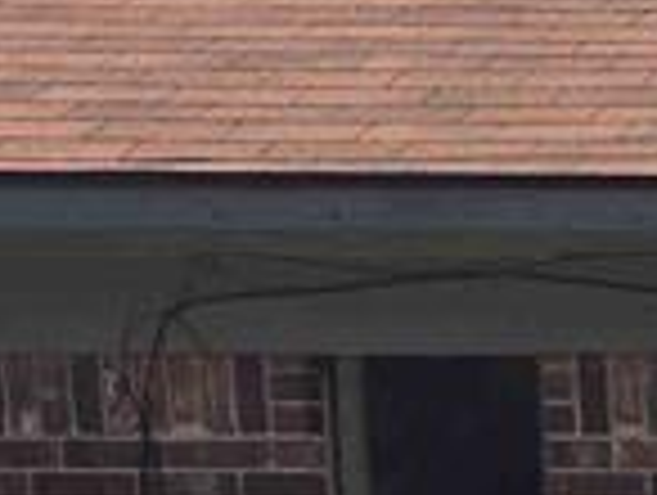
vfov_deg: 8.8
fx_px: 3061
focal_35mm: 161
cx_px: 1940
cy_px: 904
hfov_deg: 9.6
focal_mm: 6.3
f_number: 1.7
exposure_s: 1/477
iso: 12
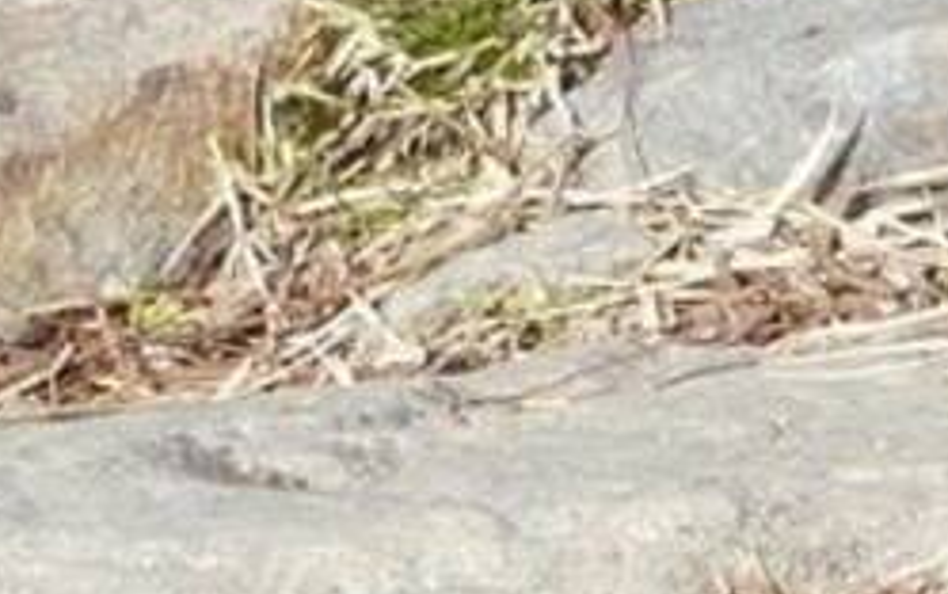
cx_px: -1154
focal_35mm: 1638
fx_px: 42348
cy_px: -1085
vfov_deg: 0.8
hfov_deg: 1.3
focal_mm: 41.5
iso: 100
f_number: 5.6
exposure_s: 1/320
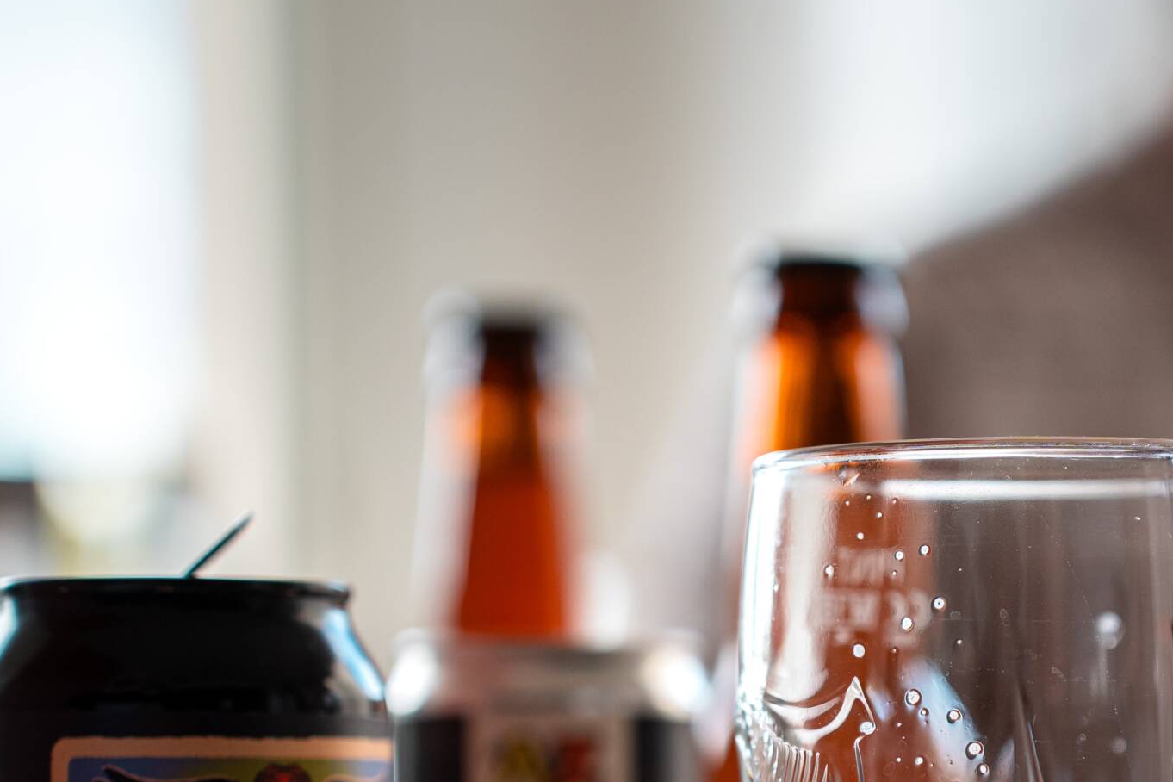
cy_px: 715
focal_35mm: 141
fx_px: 4594
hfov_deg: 14.5
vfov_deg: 9.7
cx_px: 931
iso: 250
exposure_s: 1/320
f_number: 2.8
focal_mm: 75
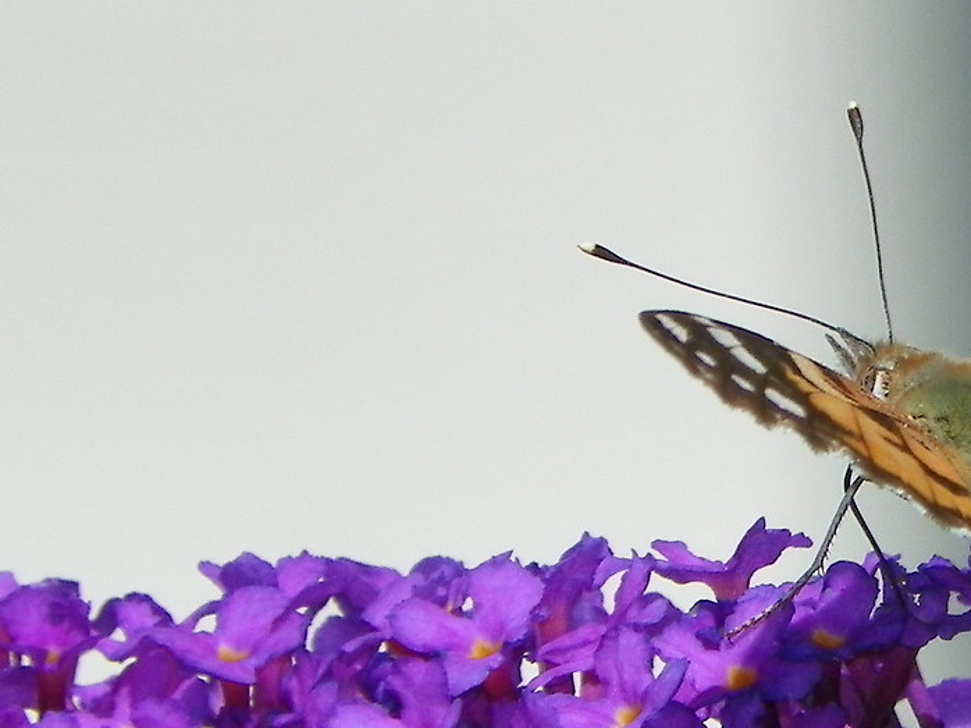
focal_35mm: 1654
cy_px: 527
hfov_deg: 1.2
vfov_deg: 0.9
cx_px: 910
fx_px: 46380
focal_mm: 85.6
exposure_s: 1/800
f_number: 5
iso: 64
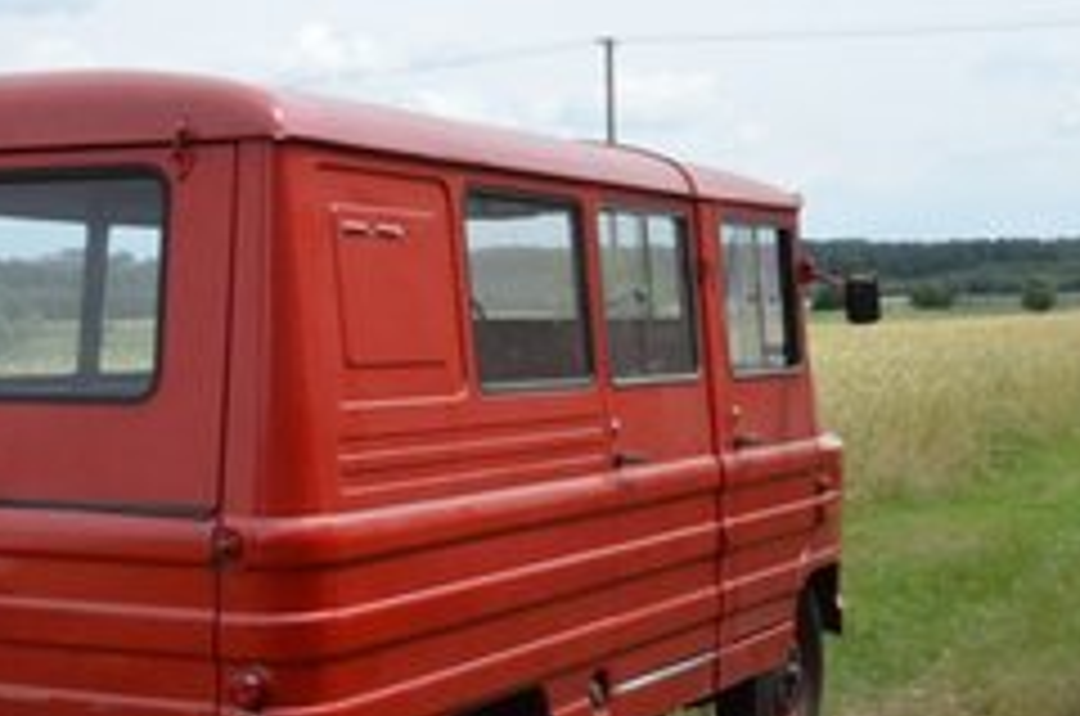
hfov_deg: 26.6
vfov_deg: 18.0
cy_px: 520
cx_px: 230
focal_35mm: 75
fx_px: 2246
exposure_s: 1/400
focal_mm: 30
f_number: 29
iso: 3200
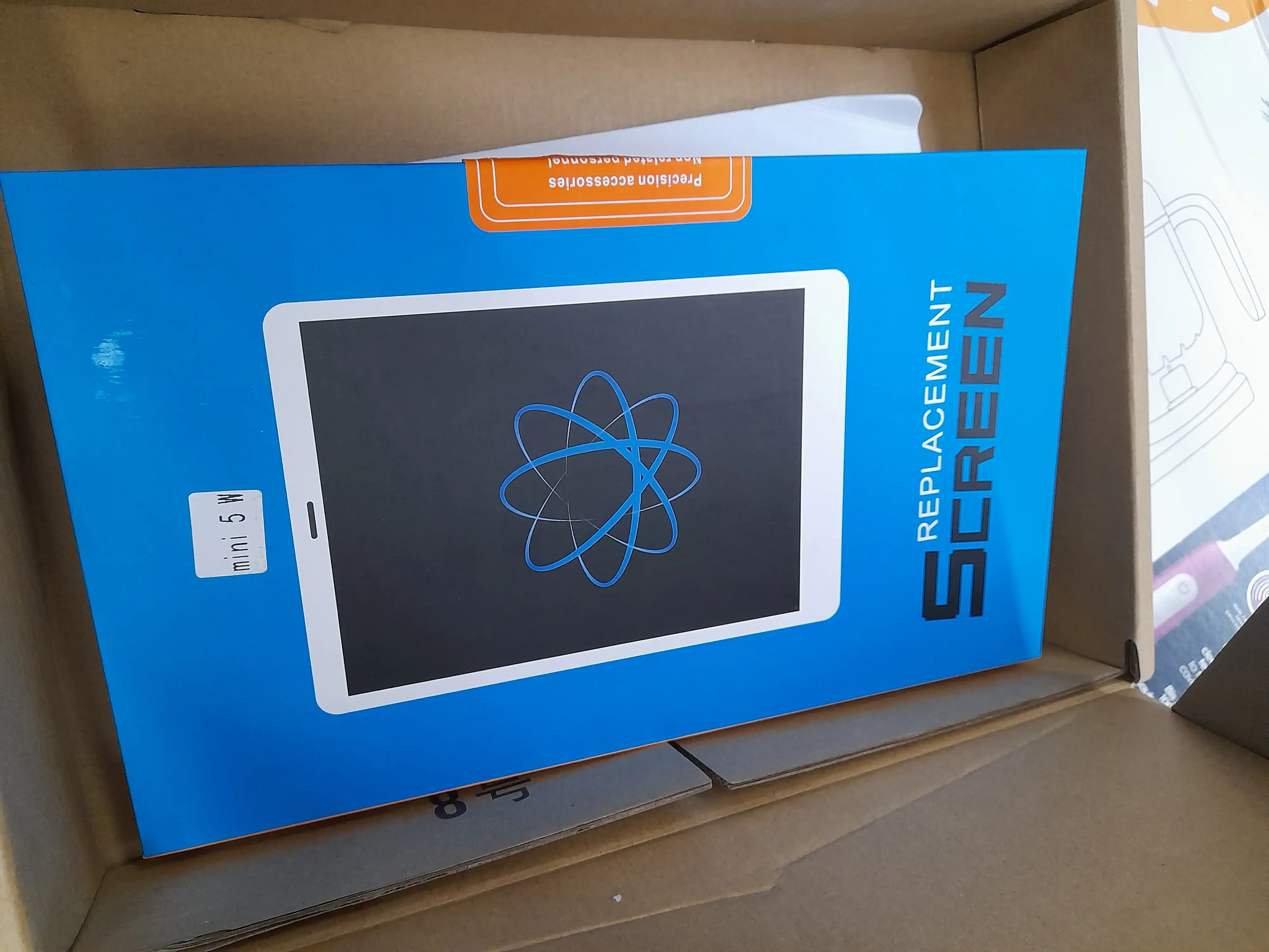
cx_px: 634
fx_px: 916
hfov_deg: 69.4
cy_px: 476
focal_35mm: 25
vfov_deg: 54.9
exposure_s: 1/33
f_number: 2
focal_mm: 4.6
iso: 250
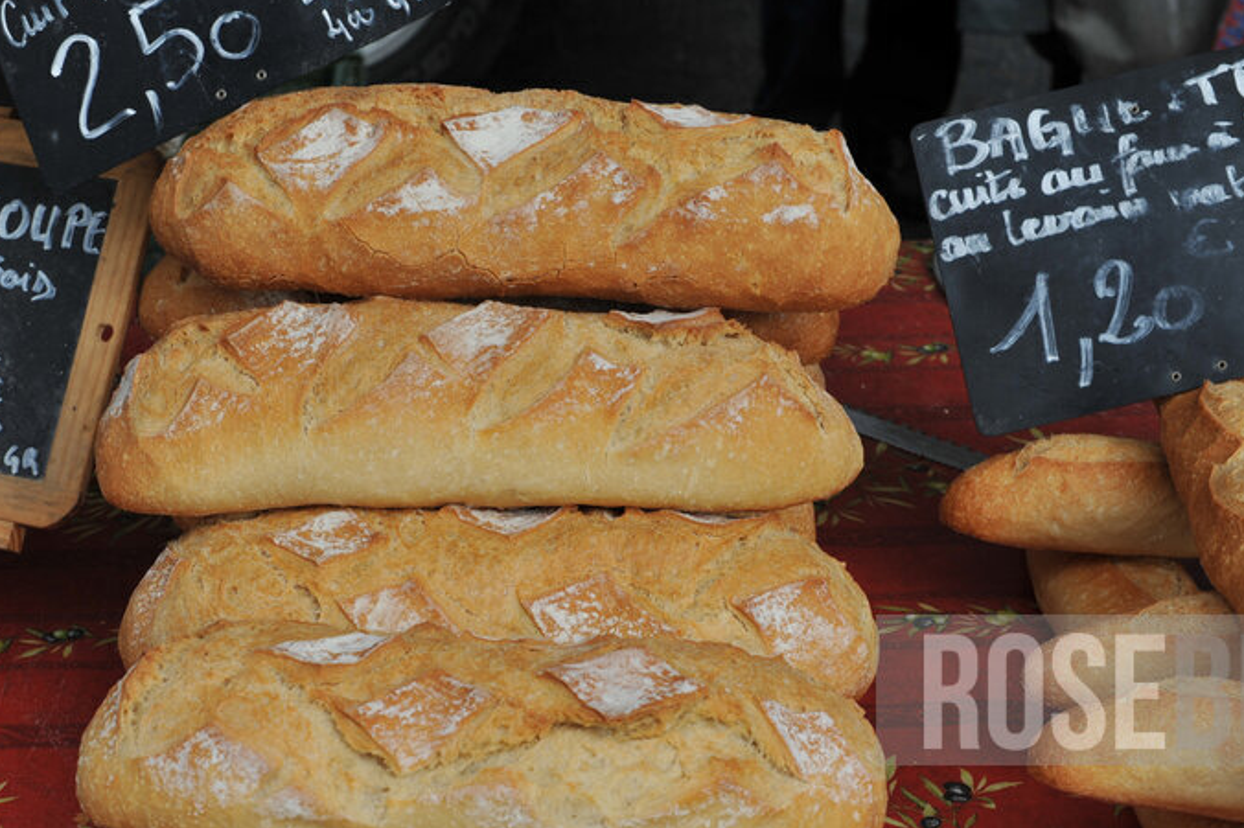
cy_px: 580
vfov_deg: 17.0
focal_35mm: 80
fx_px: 2763
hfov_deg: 25.3
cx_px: 469
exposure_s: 1/320
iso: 200
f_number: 9
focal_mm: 50
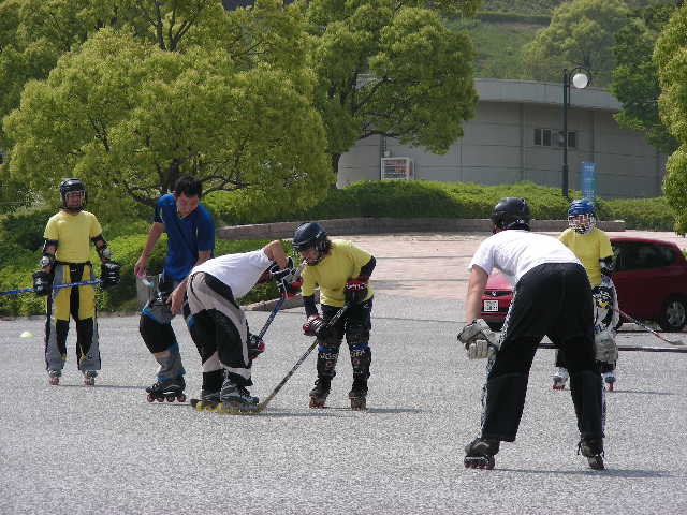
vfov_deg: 7.6
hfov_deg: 10.1
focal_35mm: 196
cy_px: 258
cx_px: 344
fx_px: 3890
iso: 50
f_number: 4
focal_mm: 32.7
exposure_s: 1/434
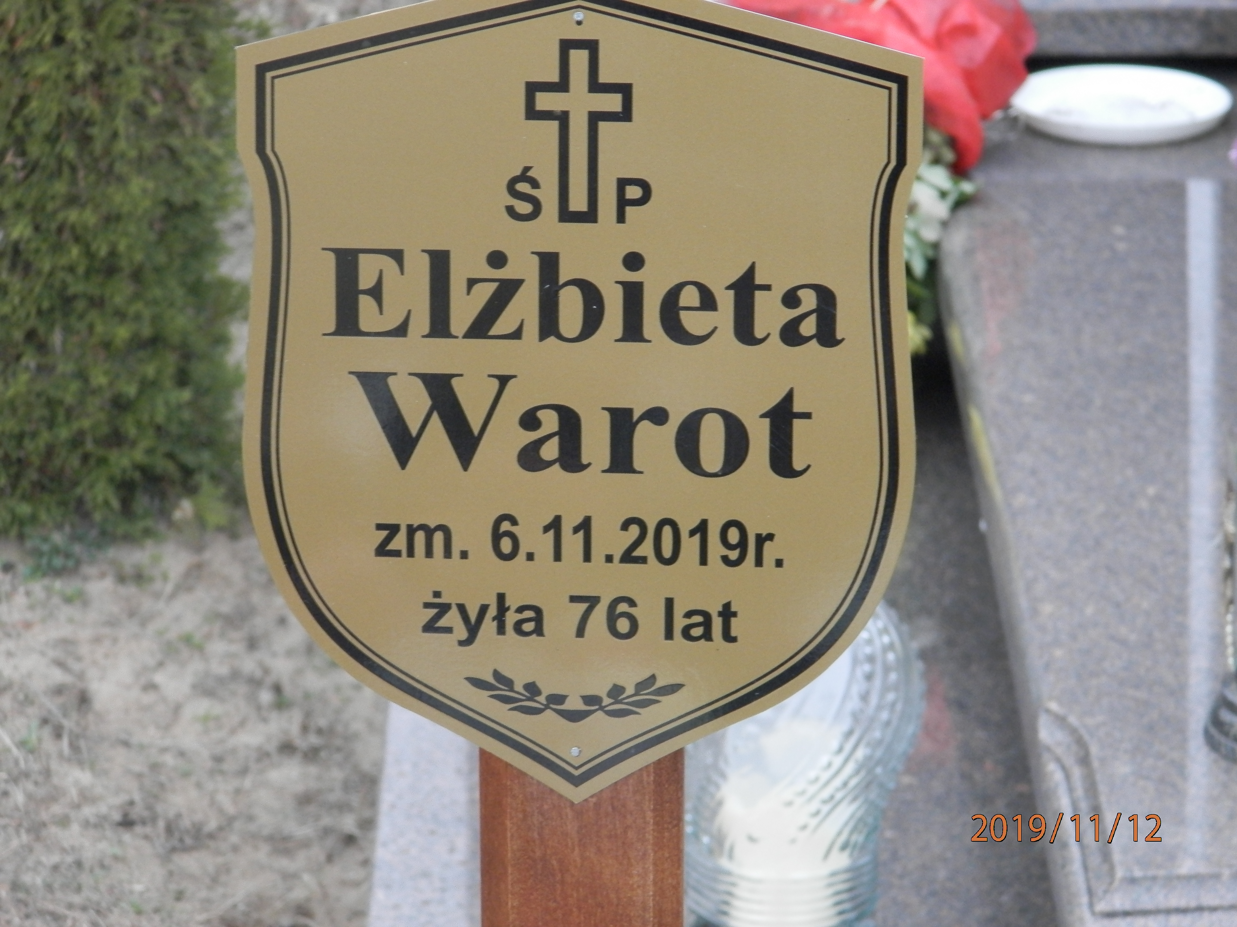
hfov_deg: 12.9
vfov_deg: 9.7
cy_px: 464
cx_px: 618
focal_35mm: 153
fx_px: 5467
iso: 250
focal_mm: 27.4
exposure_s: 1/20
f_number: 4.9
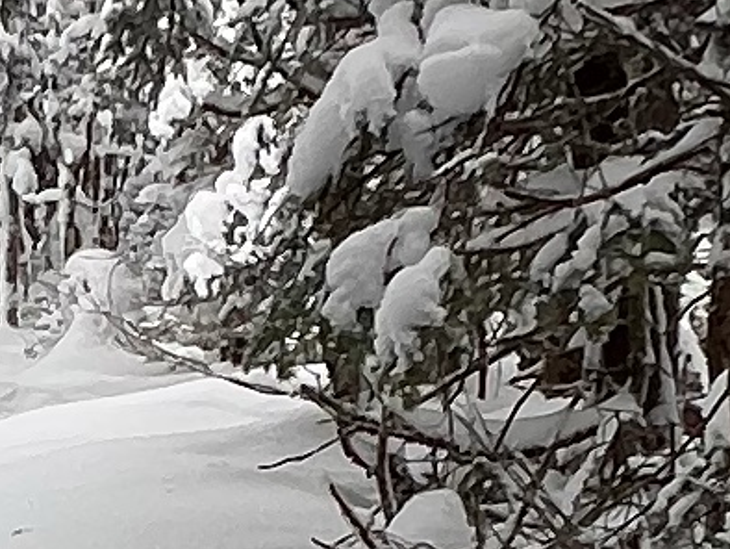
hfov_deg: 14.6
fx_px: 2806
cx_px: -19
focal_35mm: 133
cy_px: 653
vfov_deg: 11.0
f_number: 1.8
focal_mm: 1.57
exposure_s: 1/257
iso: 32
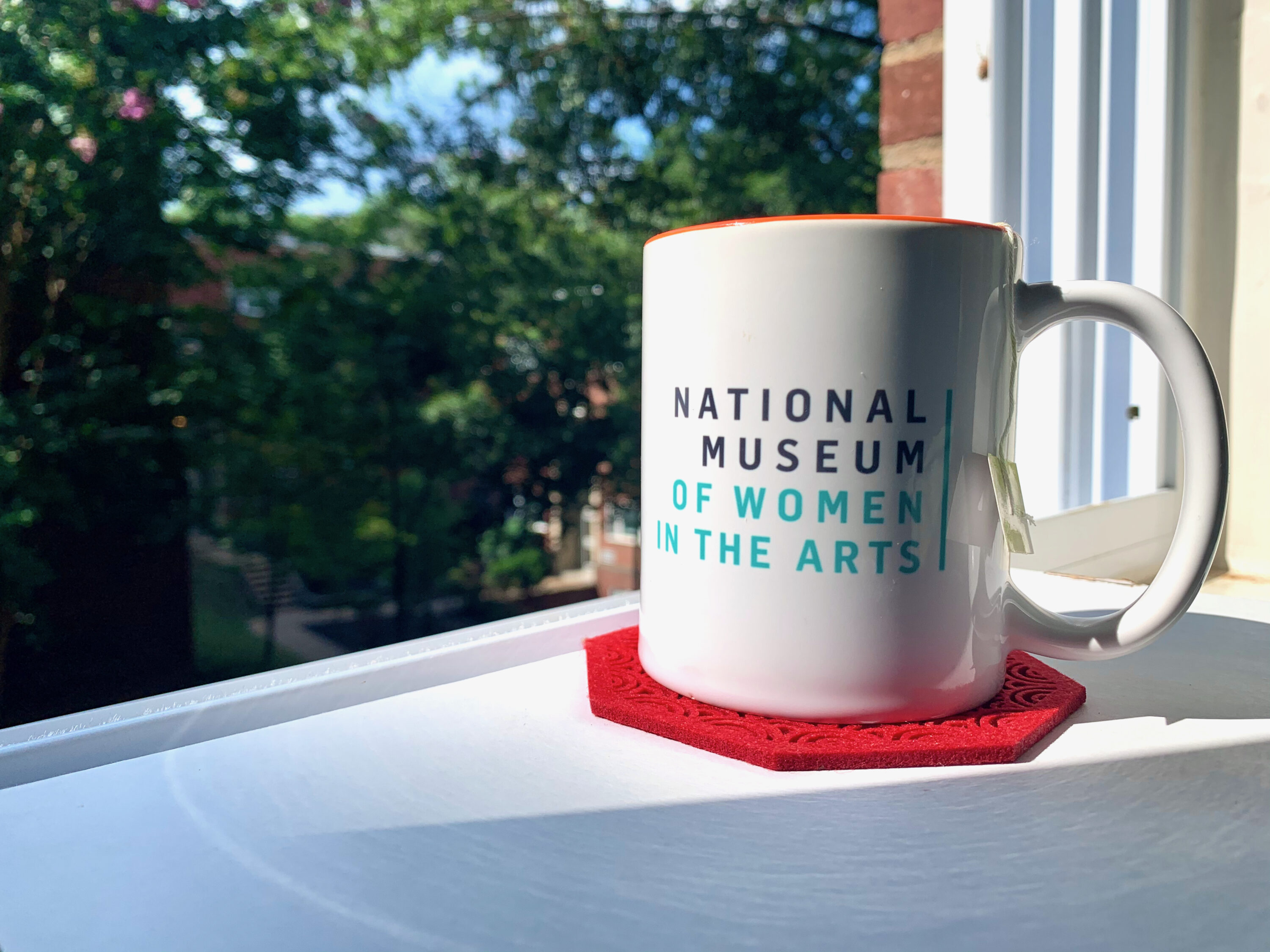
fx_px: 954
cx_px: 635
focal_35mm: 26
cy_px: 476
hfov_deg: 67.3
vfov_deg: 53.1
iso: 25
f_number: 1.8
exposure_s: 1/2364
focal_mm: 4.25
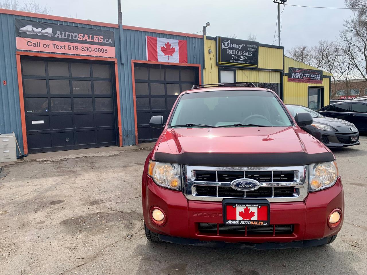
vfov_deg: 53.1
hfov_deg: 67.3
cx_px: 184
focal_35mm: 26
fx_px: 276
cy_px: 138
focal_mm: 4.25
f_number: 1.8
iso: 25
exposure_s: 1/1585
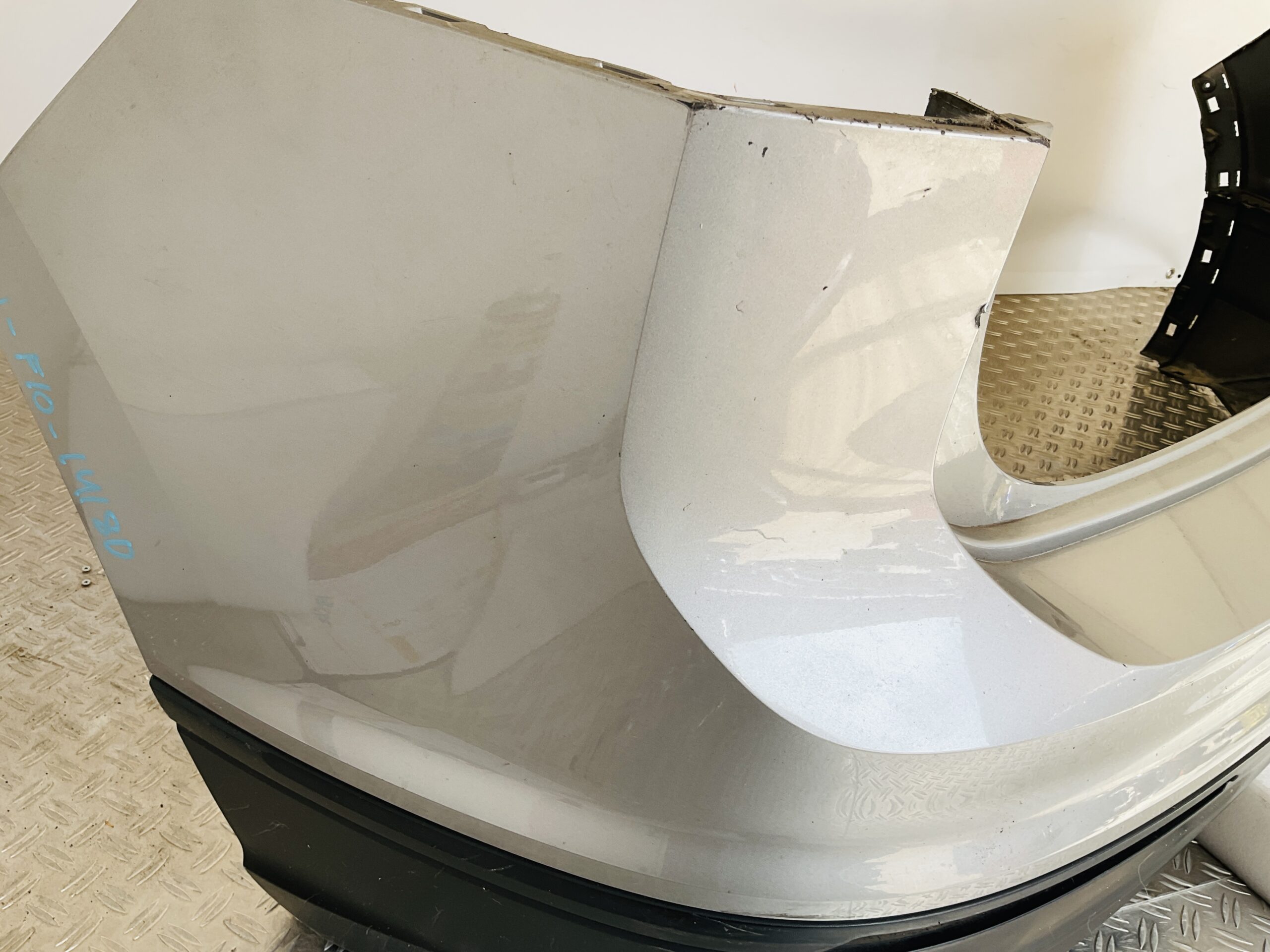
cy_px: 476
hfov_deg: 61.7
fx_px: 1064
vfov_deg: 48.2
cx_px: 635
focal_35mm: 29
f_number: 1.8
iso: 16
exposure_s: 1/203
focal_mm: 3
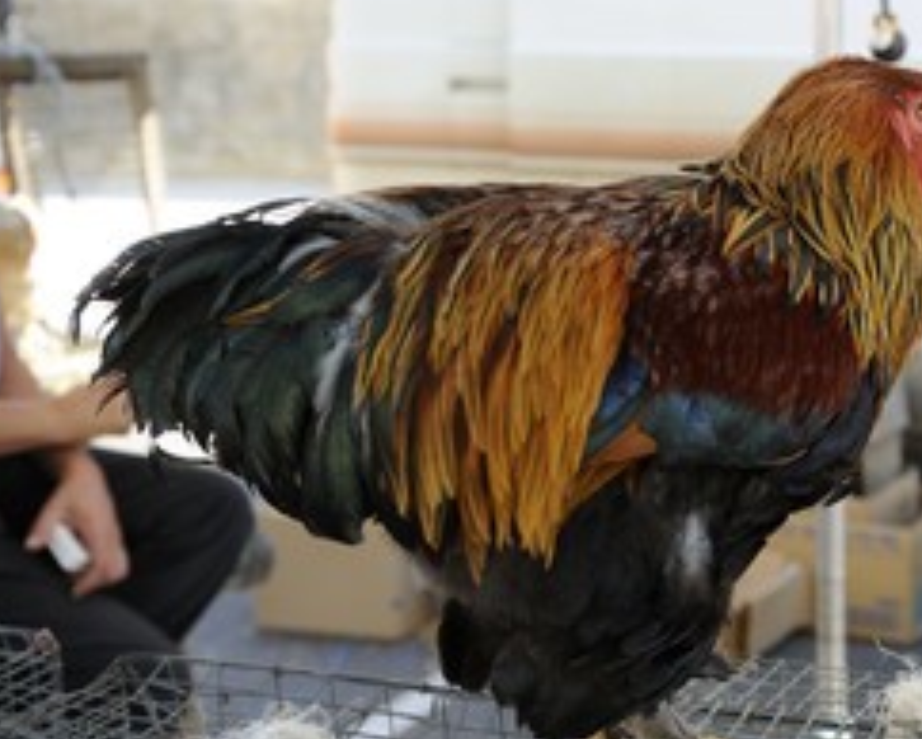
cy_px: 457
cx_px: 787
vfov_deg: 24.6
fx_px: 1693
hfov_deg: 29.5
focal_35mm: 62
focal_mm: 38
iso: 200
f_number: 3.2
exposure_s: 1/200
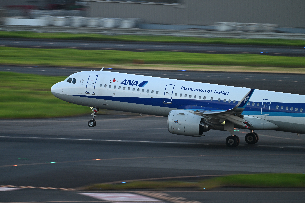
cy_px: 102
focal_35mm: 600
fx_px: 5083
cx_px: 152
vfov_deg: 2.3
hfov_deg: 3.4
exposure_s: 1/60
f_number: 6.3
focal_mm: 600
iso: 450
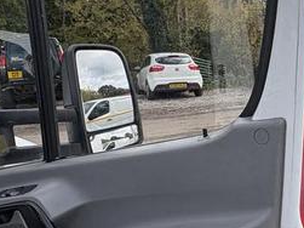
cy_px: 133
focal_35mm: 50
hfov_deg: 36.4
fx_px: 439
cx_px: 258
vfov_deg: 29.0
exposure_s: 1/552
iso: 40
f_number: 2.2
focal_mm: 2.22
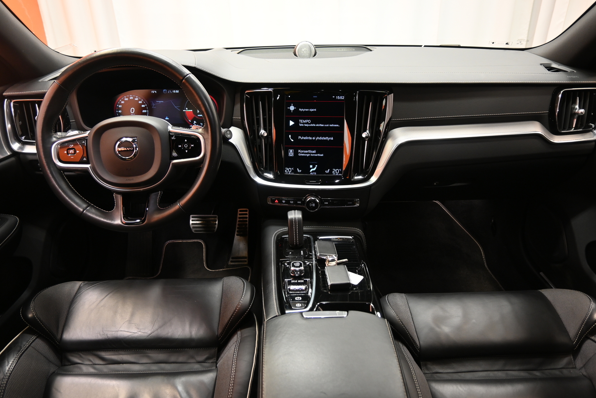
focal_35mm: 25
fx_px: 414
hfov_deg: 71.5
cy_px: 204
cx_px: 299
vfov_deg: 51.3
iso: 720
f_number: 3.5
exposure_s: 1/25
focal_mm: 16
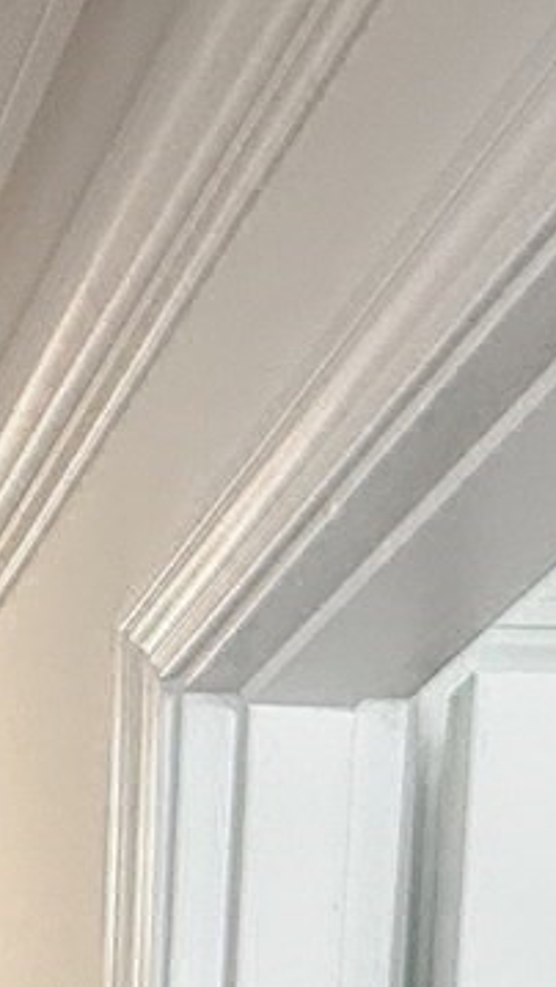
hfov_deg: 12.3
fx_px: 2280
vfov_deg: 18.1
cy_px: 1883
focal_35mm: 87
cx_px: -556
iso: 125
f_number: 2.2
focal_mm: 2.22
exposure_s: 1/120
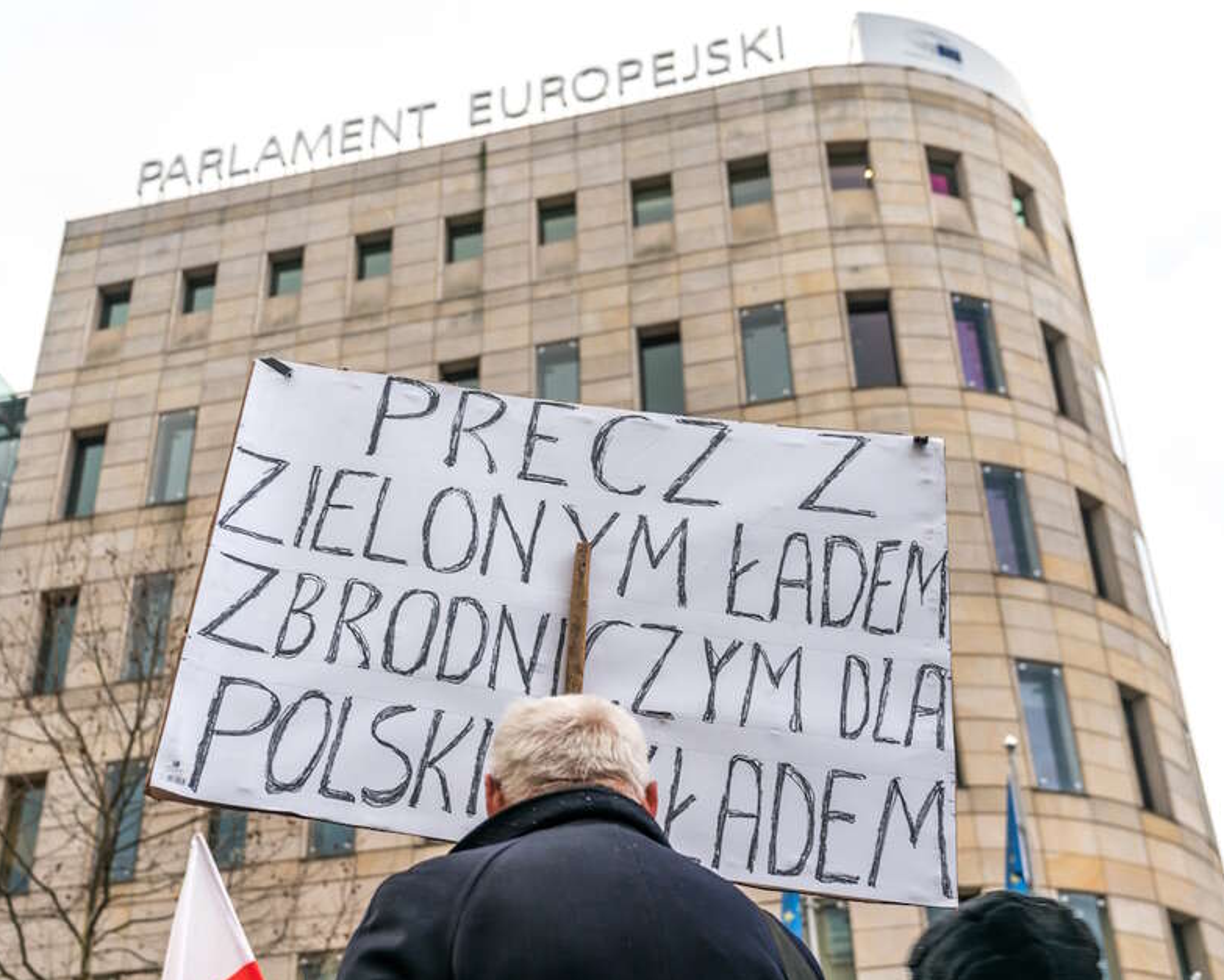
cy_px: 499
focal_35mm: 46
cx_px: 583
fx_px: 1667
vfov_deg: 32.8
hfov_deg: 40.3
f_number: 4
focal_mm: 40
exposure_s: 1/60
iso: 200
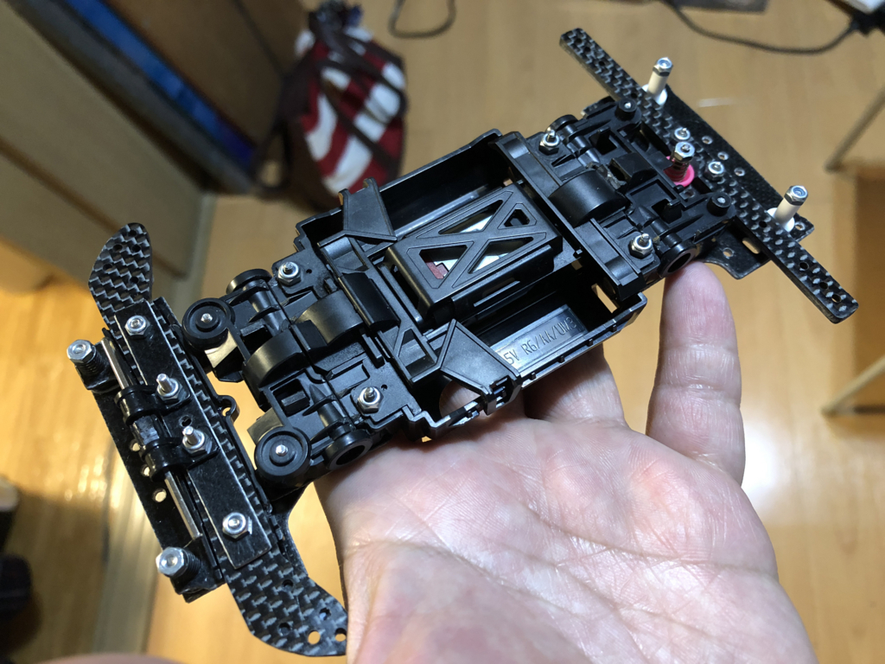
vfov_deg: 49.7
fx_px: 716
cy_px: 332
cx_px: 442
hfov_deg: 63.4
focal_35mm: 28
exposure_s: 1/11
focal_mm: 3.99
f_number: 1.8
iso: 100
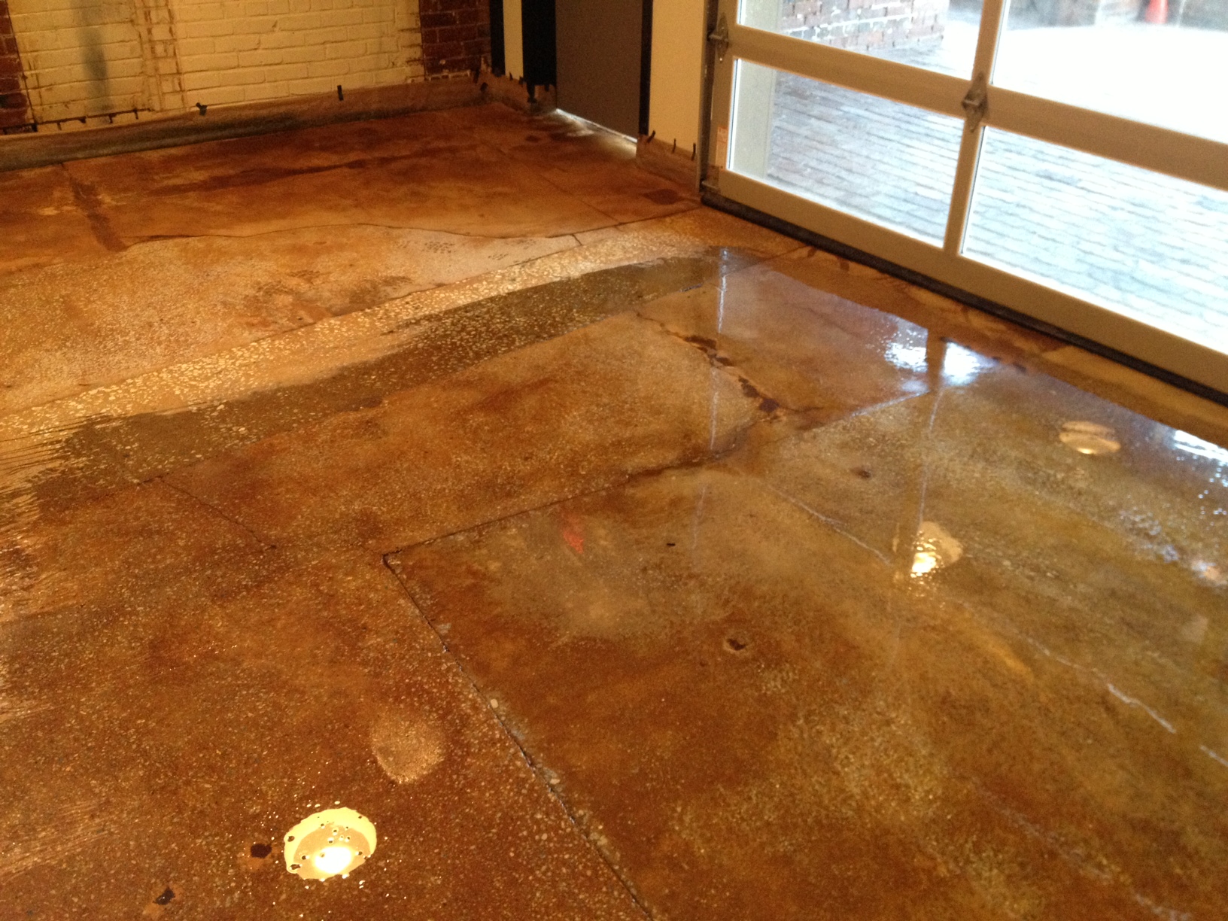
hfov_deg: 52.6
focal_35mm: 35
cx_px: 614
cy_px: 460
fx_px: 1242
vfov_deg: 40.7
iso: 320
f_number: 2.4
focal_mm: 4.28
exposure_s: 1/20
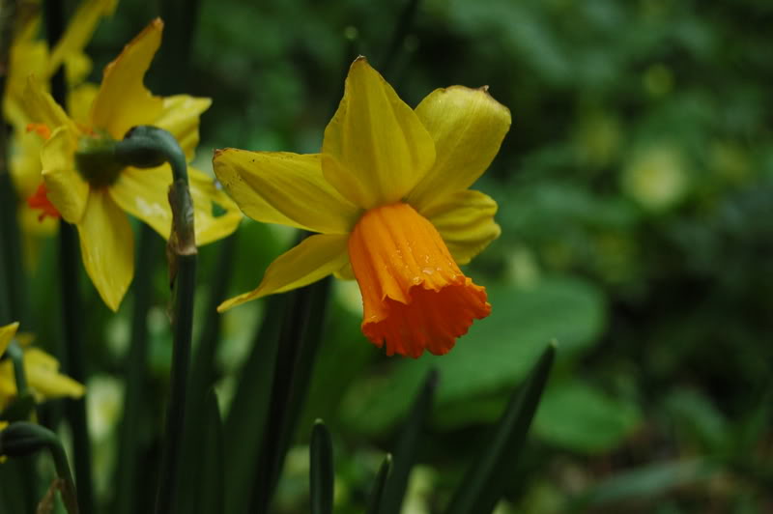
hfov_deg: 17.1
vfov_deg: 11.4
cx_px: 386
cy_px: 257
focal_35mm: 120
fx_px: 2574
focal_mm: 80
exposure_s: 1/125
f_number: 8
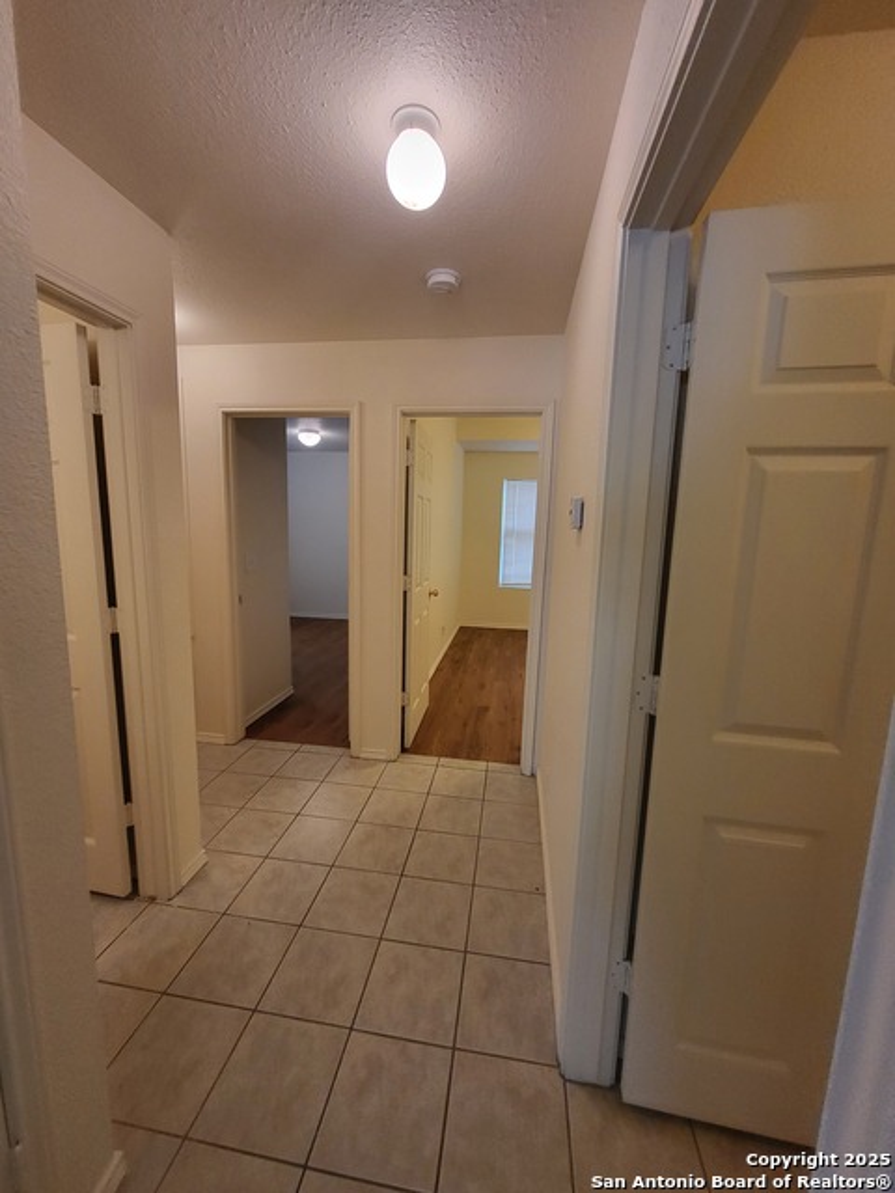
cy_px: 596
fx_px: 448
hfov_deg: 89.9
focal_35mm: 13
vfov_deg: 106.2
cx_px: 448
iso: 200
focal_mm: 1.74
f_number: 2.2
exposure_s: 1/60
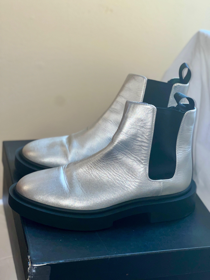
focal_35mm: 77
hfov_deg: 19.1
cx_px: 105
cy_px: 140
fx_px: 623
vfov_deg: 25.3
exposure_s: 1/40
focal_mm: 9
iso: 64
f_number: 2.8
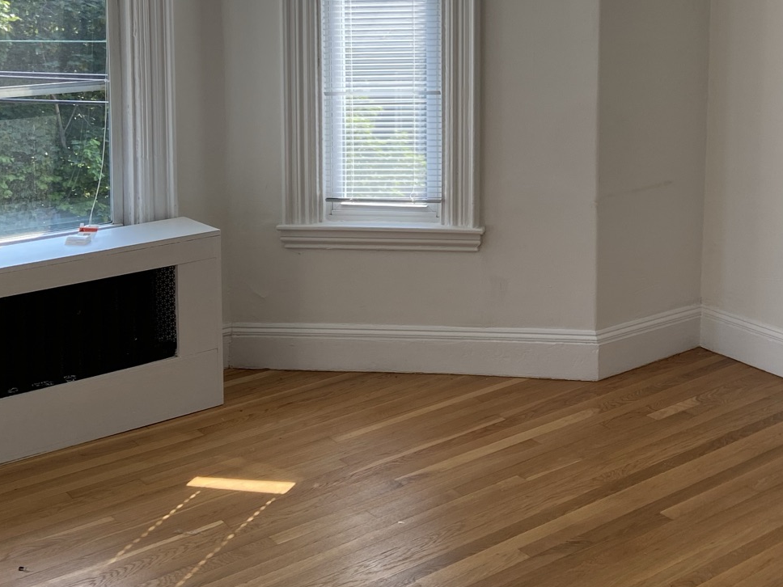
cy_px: 90
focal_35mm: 55
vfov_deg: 25.9
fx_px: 1244
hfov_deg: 34.4
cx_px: 564
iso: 32
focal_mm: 4.25
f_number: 1.8
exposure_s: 1/186
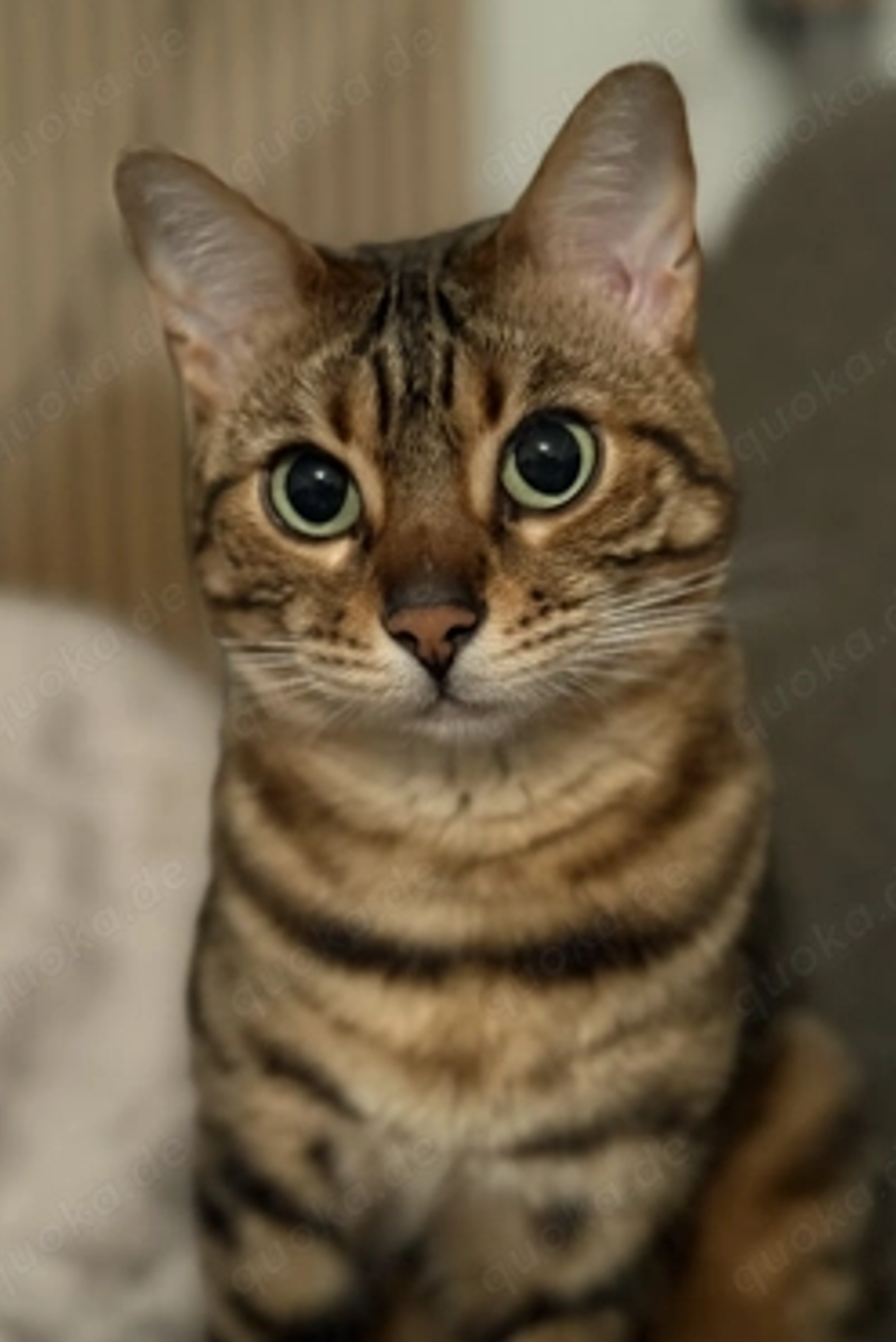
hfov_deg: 25.1
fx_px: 2014
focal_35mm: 54
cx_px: 464
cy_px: 715
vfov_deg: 36.8
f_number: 1.78
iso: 800
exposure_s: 1/20
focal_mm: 6.76
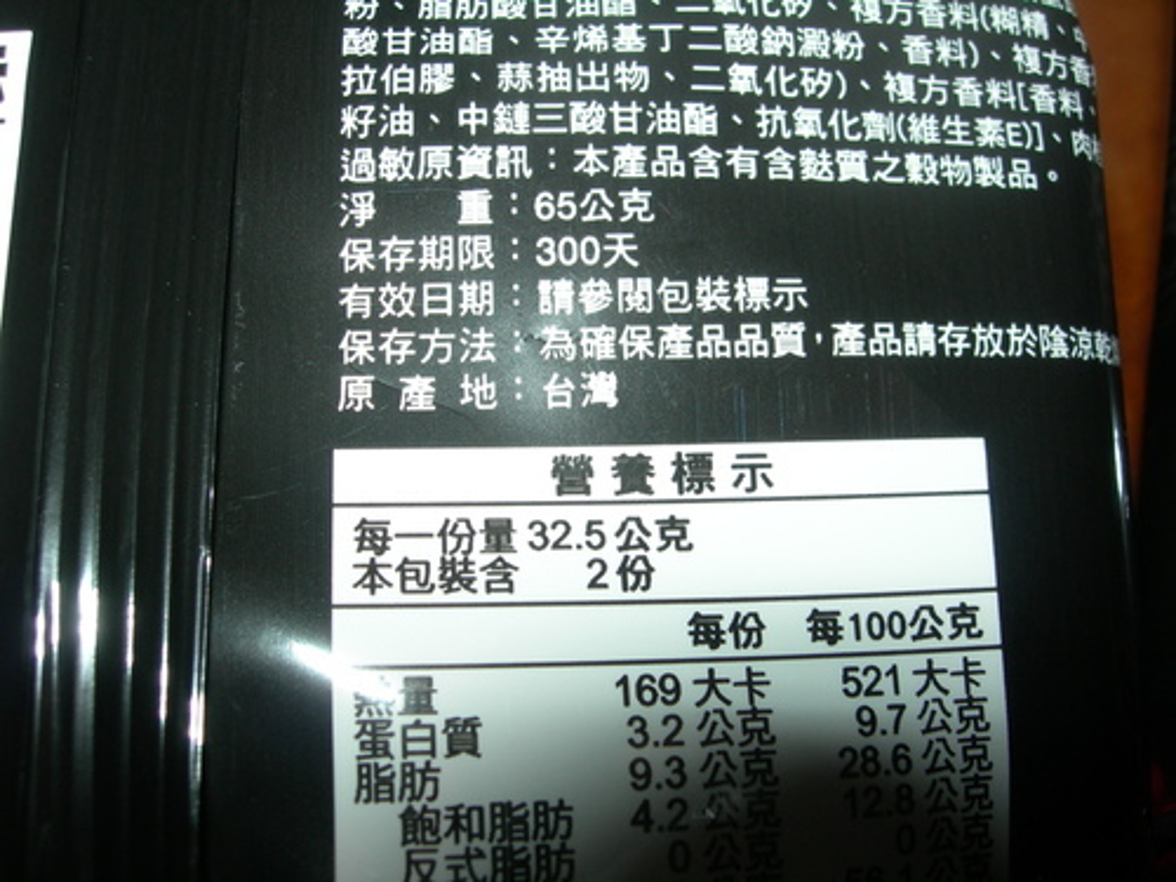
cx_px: 588
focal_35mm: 38
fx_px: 1291
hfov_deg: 49.0
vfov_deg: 37.7
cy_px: 441
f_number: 4.8
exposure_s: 1/60.1
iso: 50
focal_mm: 7.8
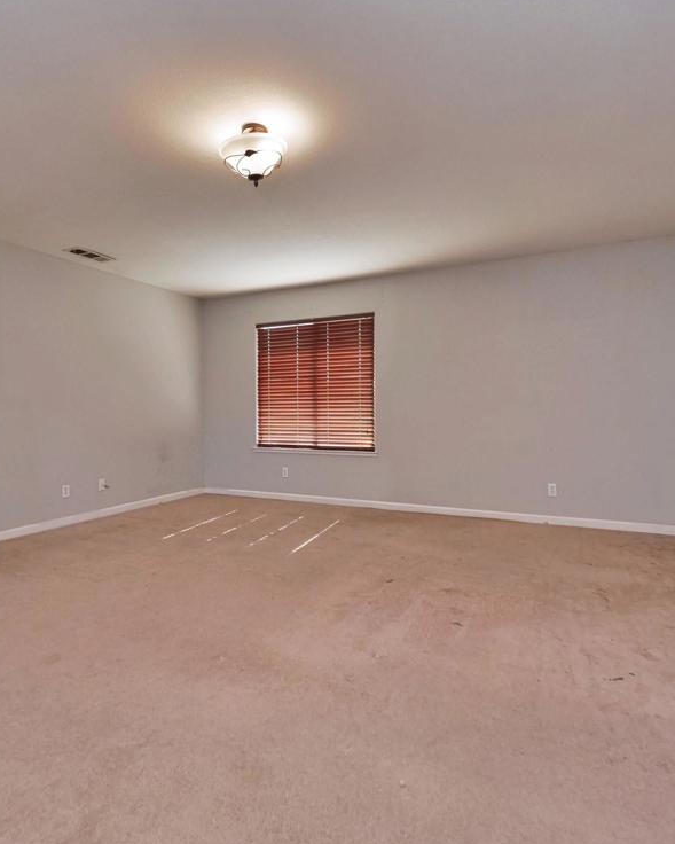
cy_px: 417
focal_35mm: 19
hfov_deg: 70.8
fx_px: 474
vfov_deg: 83.3
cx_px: 317
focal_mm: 7
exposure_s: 1/160
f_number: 4
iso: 800
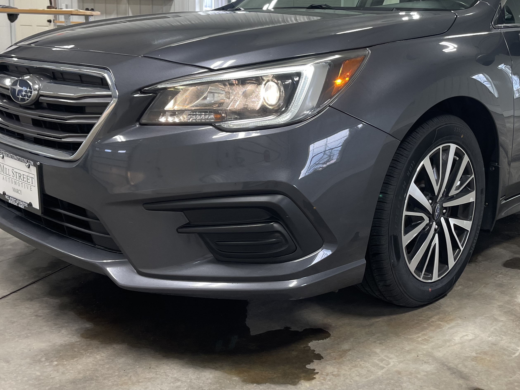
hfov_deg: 46.3
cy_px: 136
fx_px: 601
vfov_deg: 35.7
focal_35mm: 40
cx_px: 330
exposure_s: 1/121
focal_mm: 5.1
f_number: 1.6
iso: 100
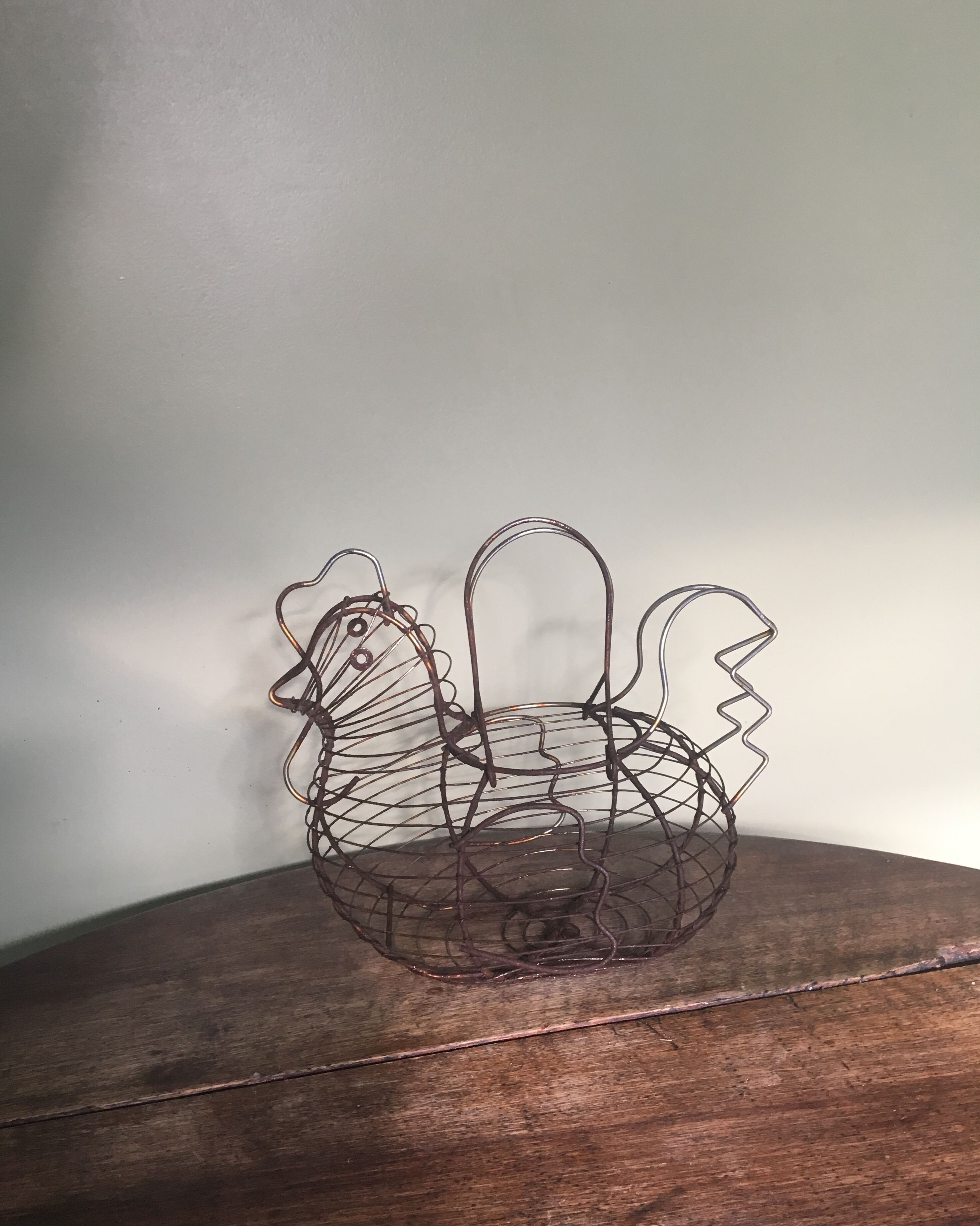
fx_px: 1124
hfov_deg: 47.1
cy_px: 633
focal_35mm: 31
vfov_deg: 57.2
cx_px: 480
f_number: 2.2
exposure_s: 1/33
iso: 100
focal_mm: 4.15
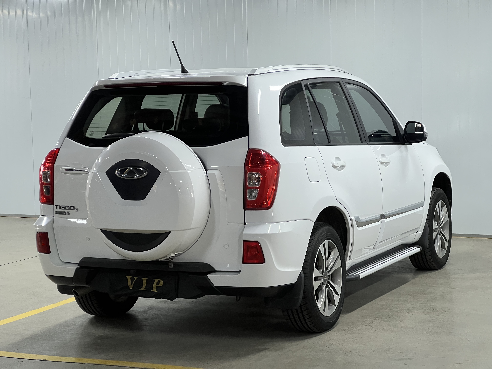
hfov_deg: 25.3
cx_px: 246
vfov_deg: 19.1
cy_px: 184
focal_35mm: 77
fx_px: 1094
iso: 200
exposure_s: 1/100
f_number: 2.8
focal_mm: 9
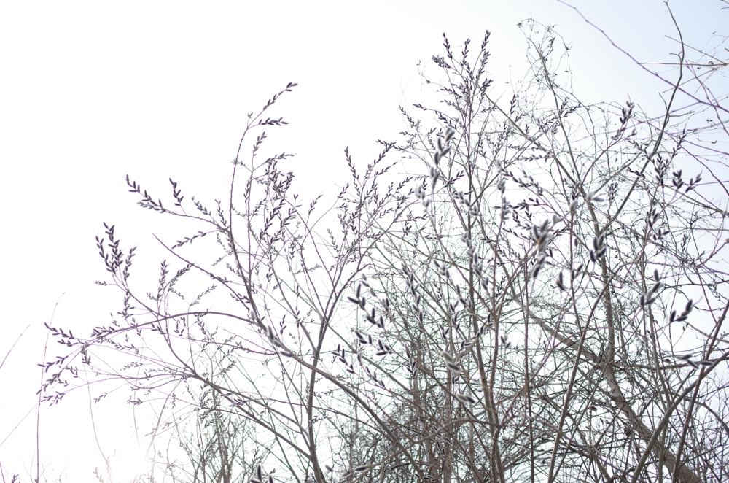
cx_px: 364
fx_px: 566
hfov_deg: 65.6
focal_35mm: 28
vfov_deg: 46.2
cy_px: 242
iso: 100
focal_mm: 18.3
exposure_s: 1/1000
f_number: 2.8
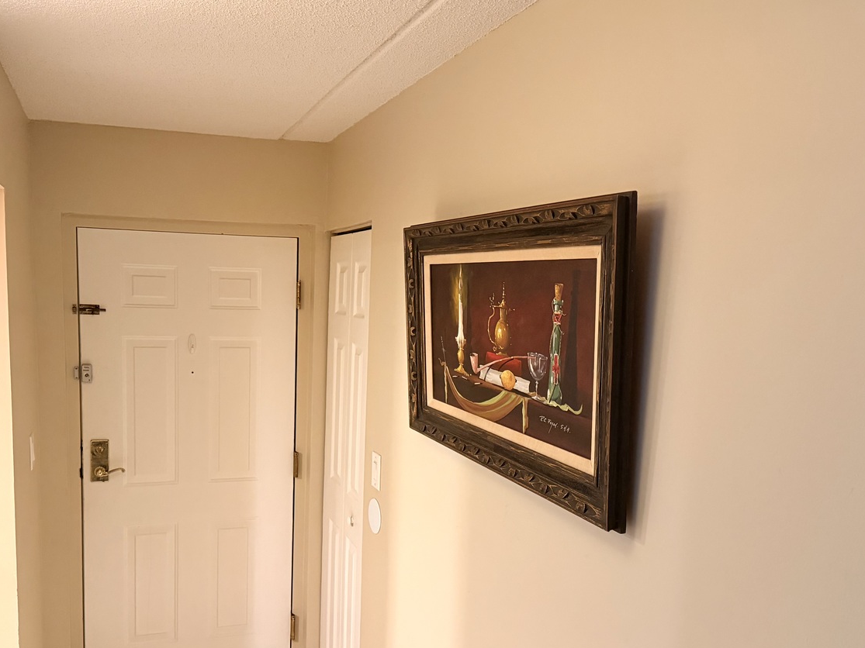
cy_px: 394
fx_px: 775
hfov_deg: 57.7
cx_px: 326
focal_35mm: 31
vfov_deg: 45.2
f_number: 1.78
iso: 640
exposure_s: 1/60
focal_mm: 6.76
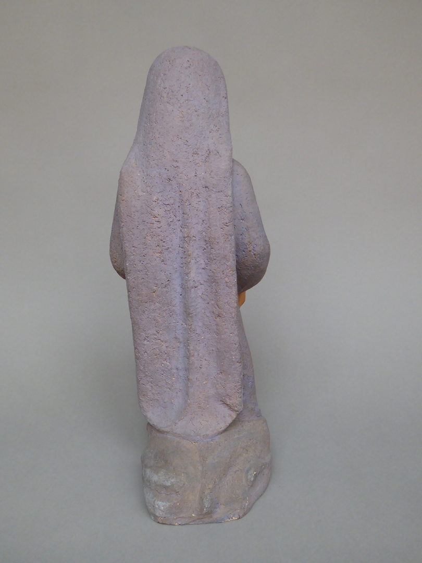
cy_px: 282
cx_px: 211
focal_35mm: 35
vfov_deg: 52.6
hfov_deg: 40.7
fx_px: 569
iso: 320
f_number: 3.7
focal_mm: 6.3
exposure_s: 1/60
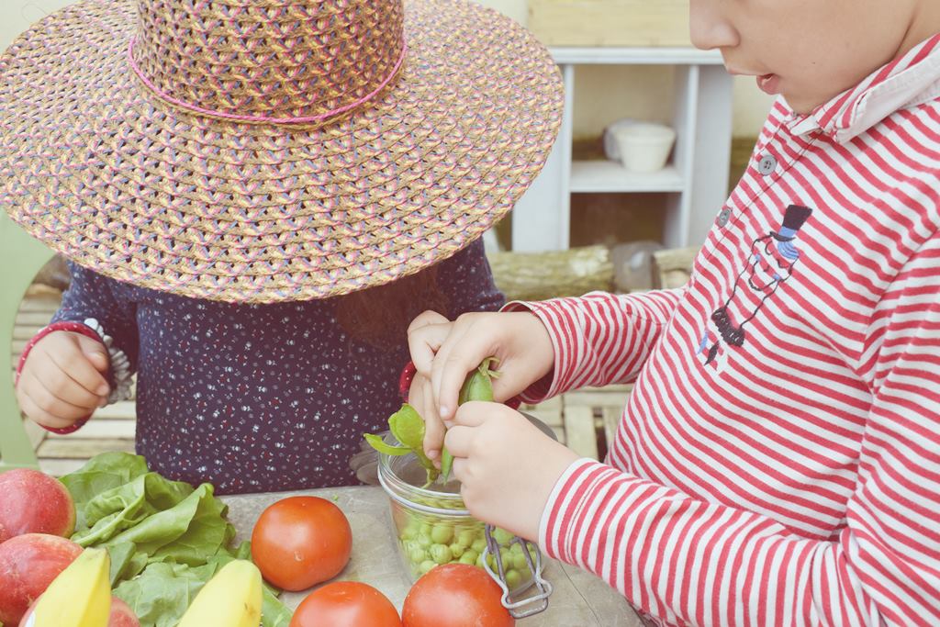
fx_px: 1253
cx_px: 470
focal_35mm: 48
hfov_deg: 41.1
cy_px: 314
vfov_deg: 28.1
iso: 360
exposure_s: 1/250
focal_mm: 32
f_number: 8
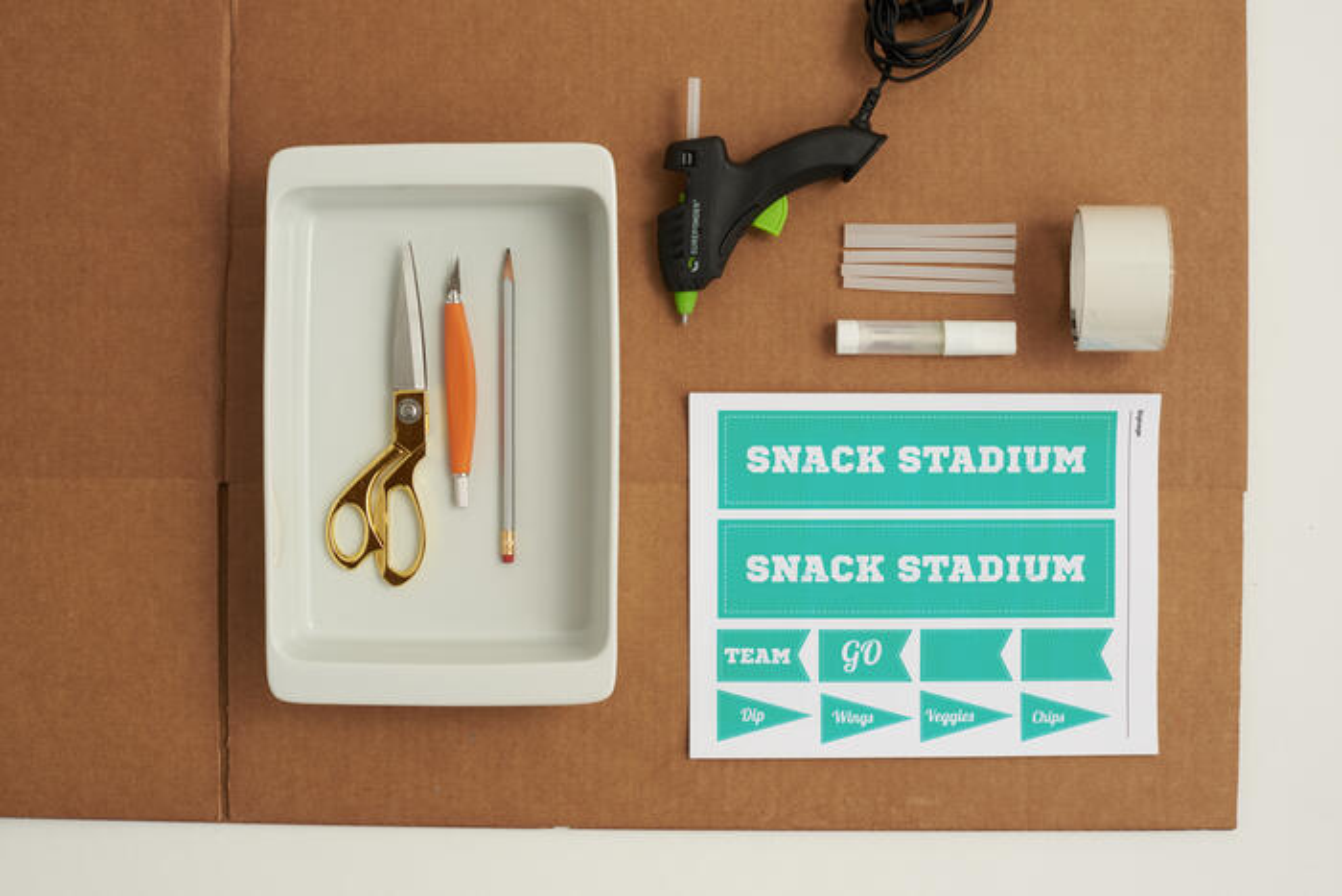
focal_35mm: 50
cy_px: 448
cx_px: 671
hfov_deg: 39.6
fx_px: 1864
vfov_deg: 27.0
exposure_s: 1/160
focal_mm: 50
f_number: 8
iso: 160
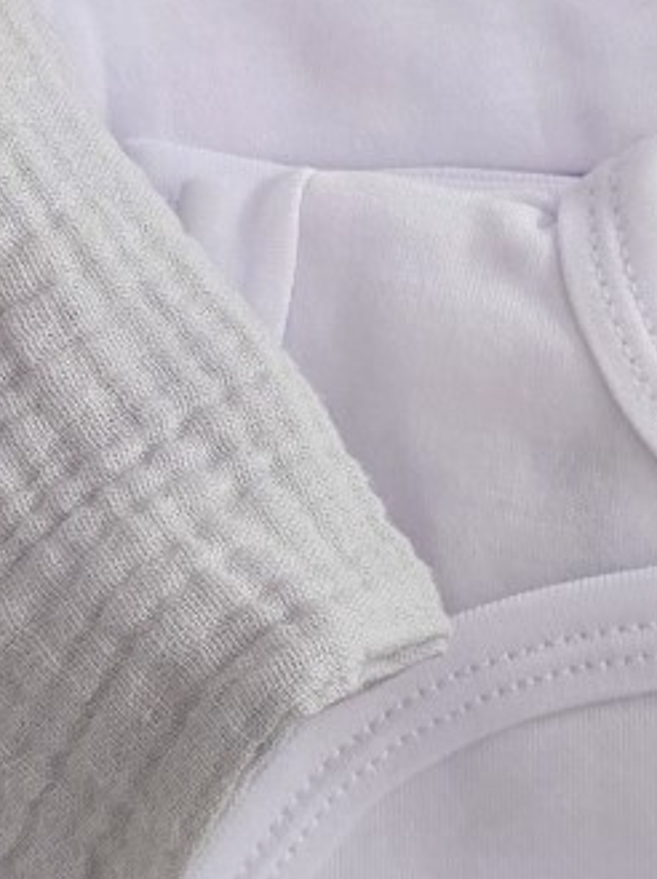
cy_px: 259
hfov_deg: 10.6
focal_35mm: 140
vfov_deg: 14.1
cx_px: 347
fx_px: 3550
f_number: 1.7
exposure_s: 1/101
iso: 320
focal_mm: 6.3
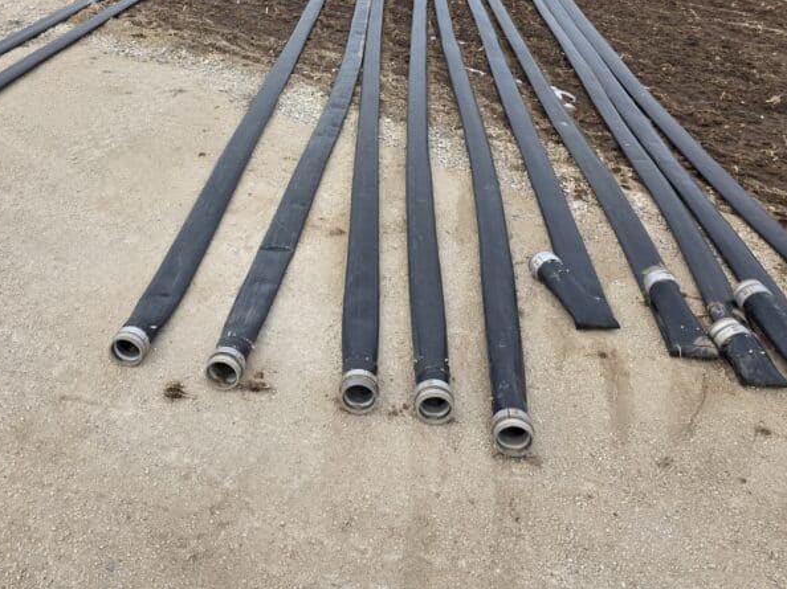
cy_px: 195
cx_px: 321
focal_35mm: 31
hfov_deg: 58.0
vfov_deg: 44.7
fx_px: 705
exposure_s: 1/3891
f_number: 1.7
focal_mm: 6.3
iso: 80
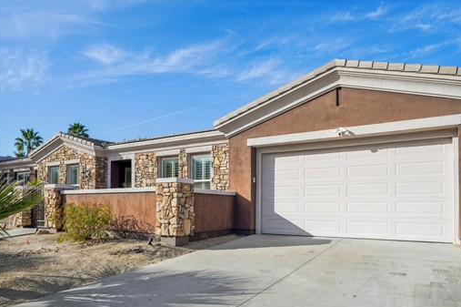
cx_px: 234
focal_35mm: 24
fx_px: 307
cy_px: 172
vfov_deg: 52.9
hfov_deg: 73.8
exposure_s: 1/400
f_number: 8
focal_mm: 19
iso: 100
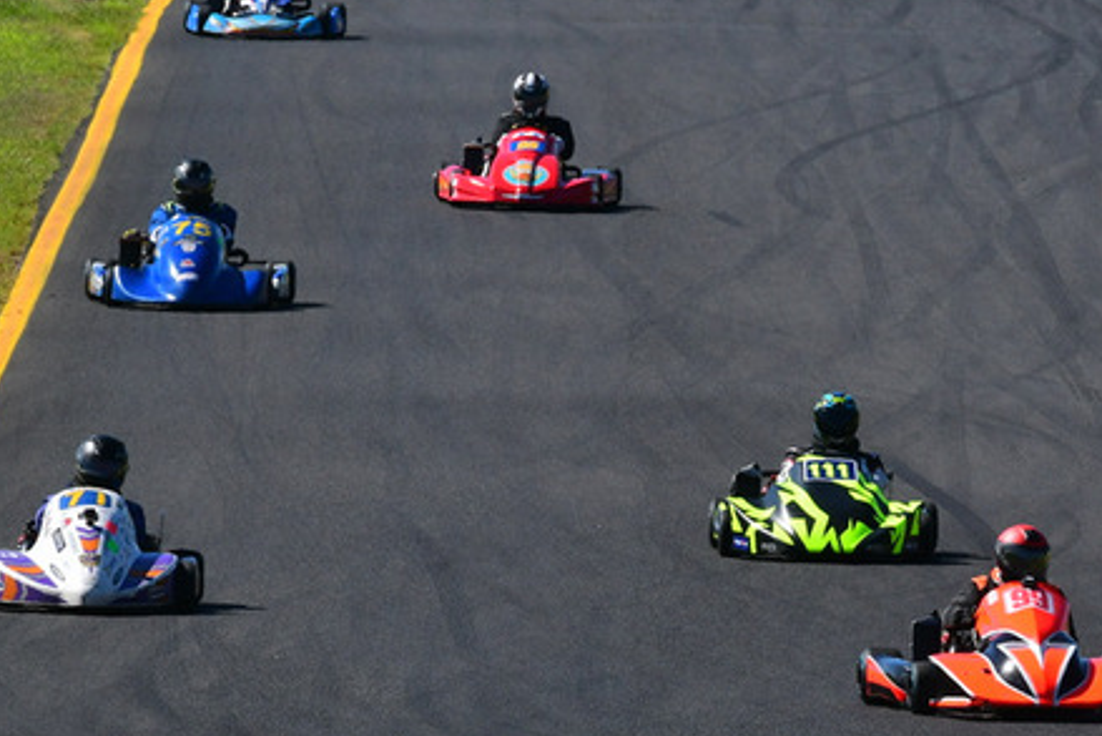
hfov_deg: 2.0
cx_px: 771
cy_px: 452
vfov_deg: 1.4
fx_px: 30987
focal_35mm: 1012
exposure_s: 1/640
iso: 500
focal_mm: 370
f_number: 13
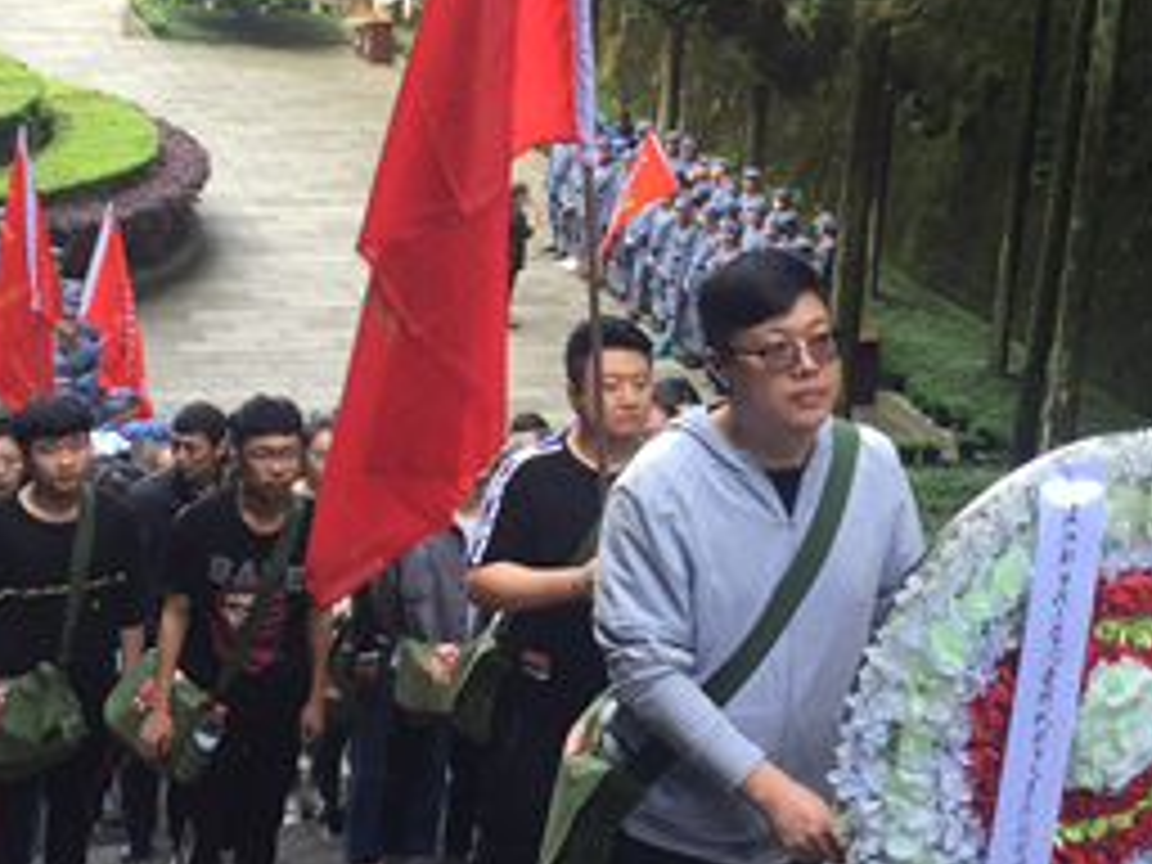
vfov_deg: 21.6
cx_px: 873
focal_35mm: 68
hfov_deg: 28.1
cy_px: 454
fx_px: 2263
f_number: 2.2
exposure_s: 1/100
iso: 50
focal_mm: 4.15
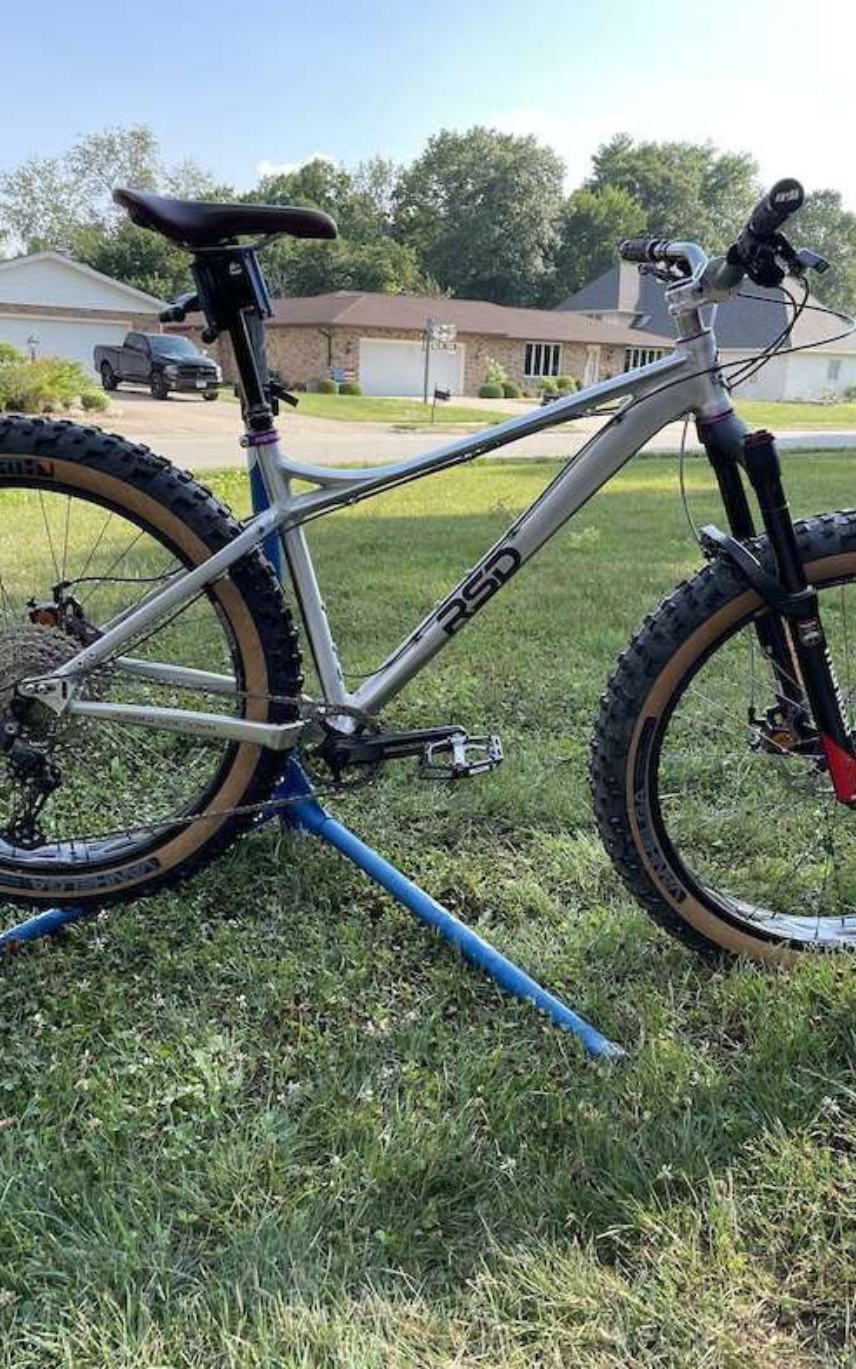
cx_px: 397
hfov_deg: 44.5
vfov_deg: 66.5
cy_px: 675
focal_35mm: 28
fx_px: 1045
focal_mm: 4.2
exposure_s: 1/643
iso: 32
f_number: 1.6
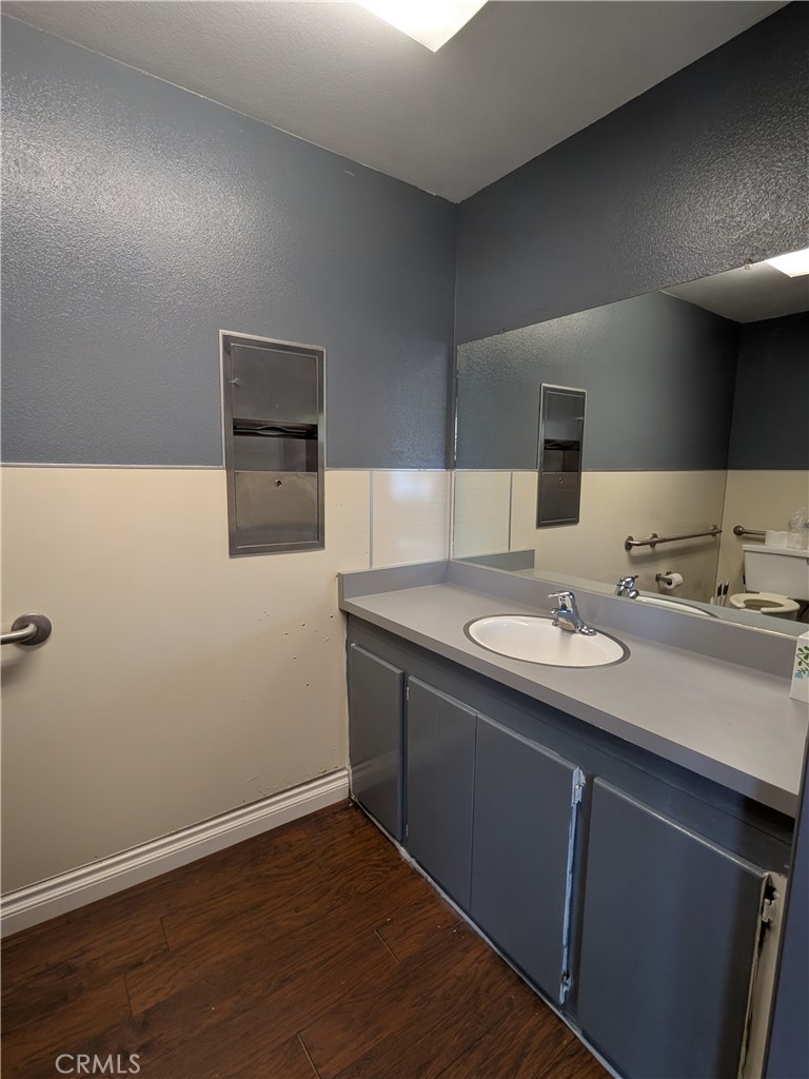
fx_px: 499
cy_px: 540
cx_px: 404
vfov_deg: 94.5
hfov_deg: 78.1
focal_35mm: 16
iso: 116
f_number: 2.2
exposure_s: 1/40
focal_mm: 2.22
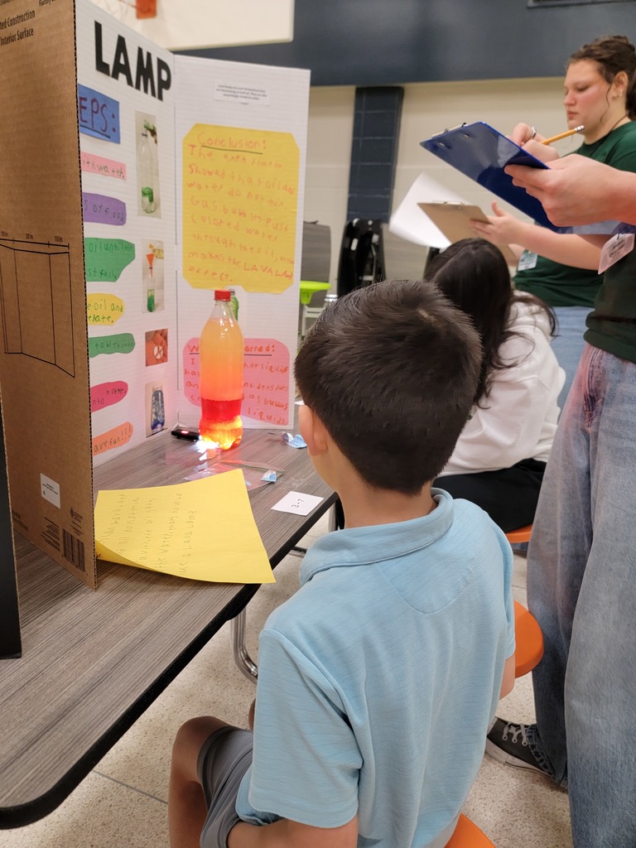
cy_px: 424
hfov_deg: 56.8
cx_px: 318
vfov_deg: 71.6
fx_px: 588
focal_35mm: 24
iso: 200
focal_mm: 6.7
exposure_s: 1/60
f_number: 1.8
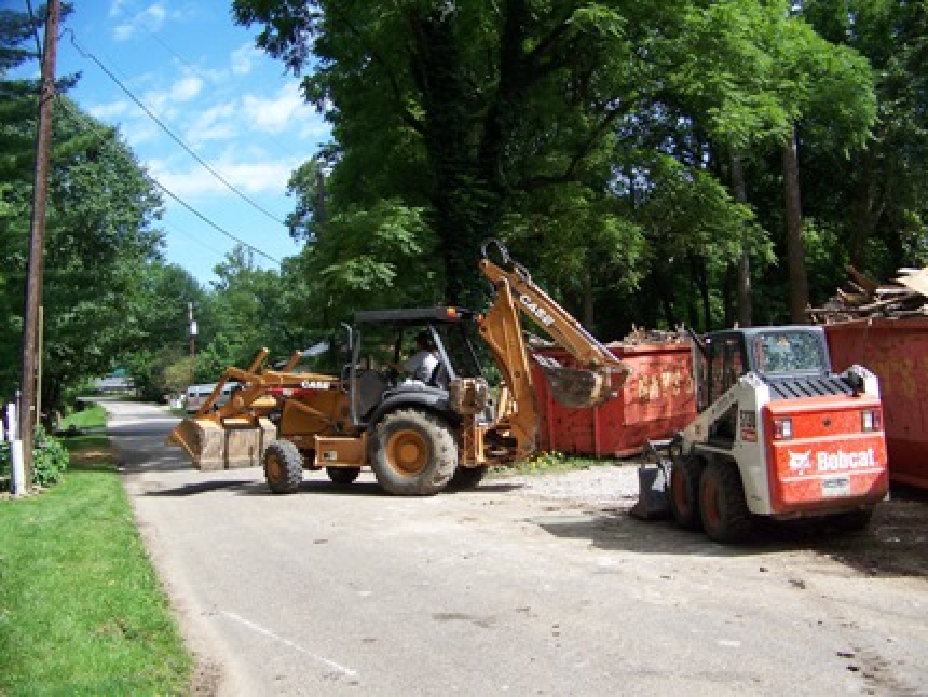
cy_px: 348
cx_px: 464
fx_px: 966
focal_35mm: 36
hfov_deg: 51.3
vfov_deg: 39.7
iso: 64
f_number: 2.8
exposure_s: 1/500
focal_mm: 5.85
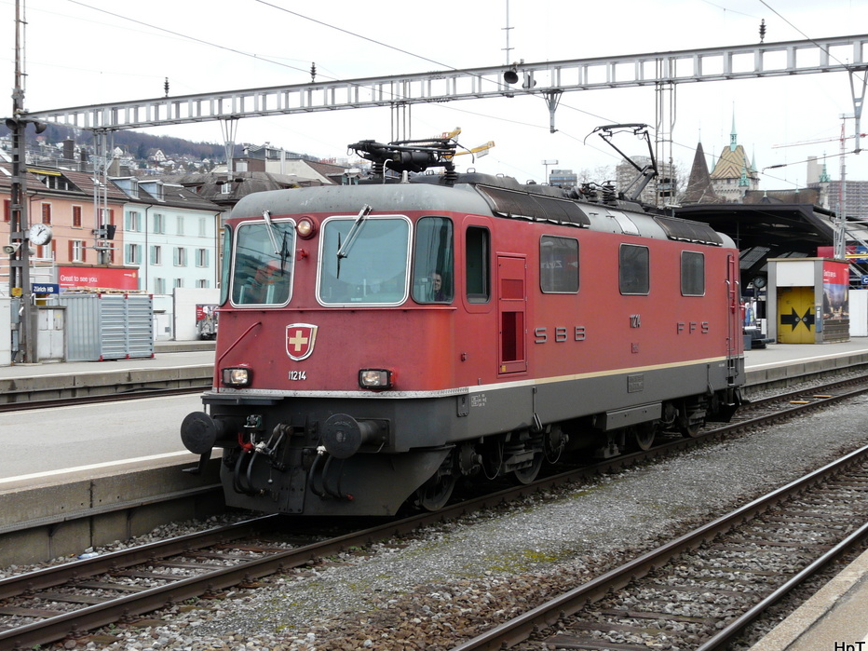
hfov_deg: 32.7
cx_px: 422
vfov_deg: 24.8
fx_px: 1479
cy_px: 327
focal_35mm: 59
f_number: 4.5
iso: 100
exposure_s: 1/160
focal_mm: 9
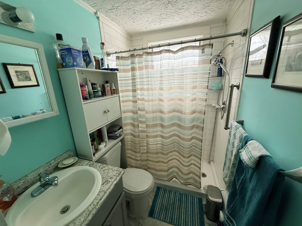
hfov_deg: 102.1
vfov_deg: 85.7
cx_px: 151
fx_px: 122
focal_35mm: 14
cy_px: 113
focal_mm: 2.22
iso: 400
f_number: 2.2
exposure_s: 1/76
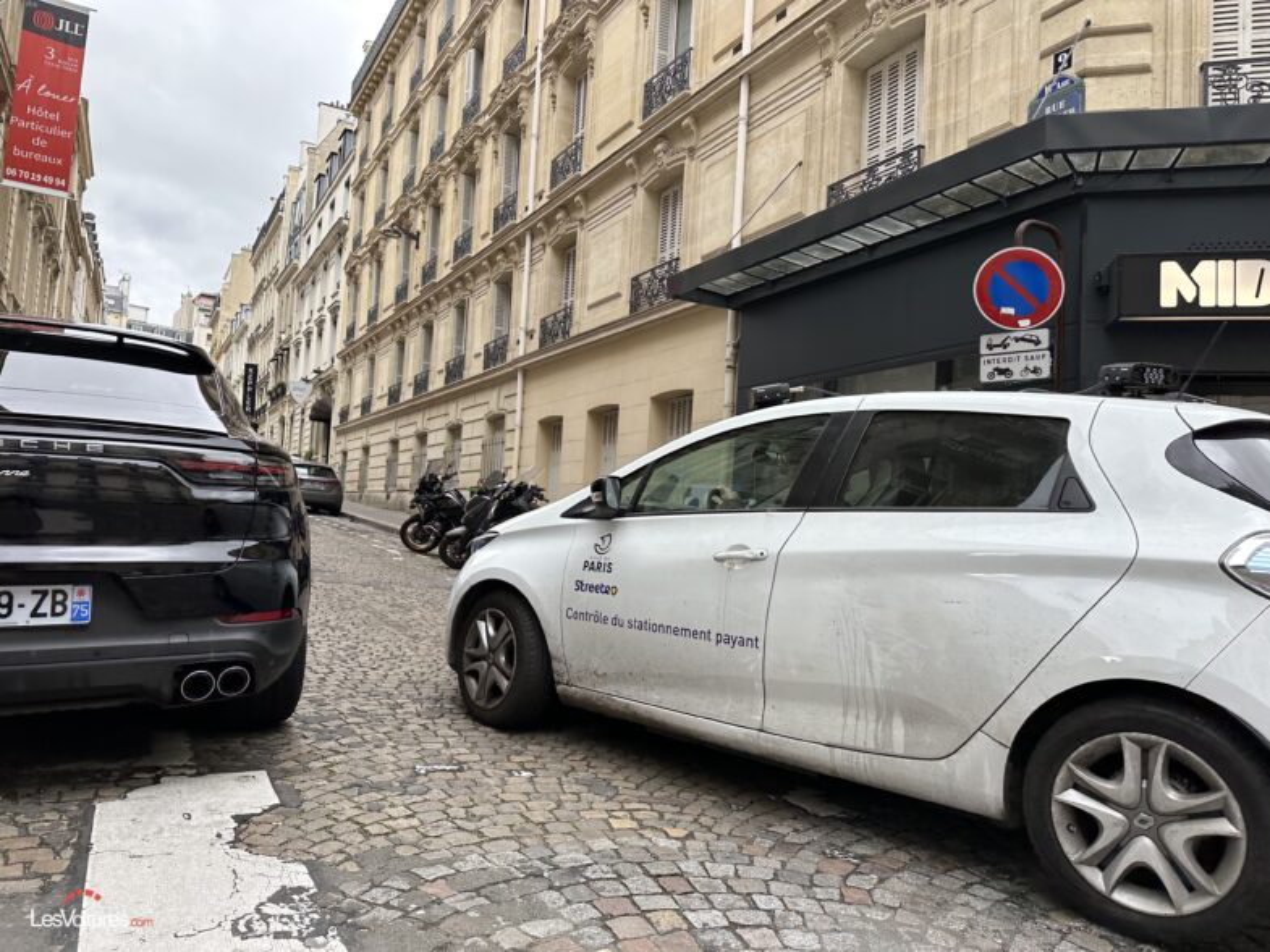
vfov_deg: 56.8
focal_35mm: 24
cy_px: 476
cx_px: 635
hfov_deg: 71.6
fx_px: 881
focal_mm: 6.86
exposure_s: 1/297
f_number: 1.78
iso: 80
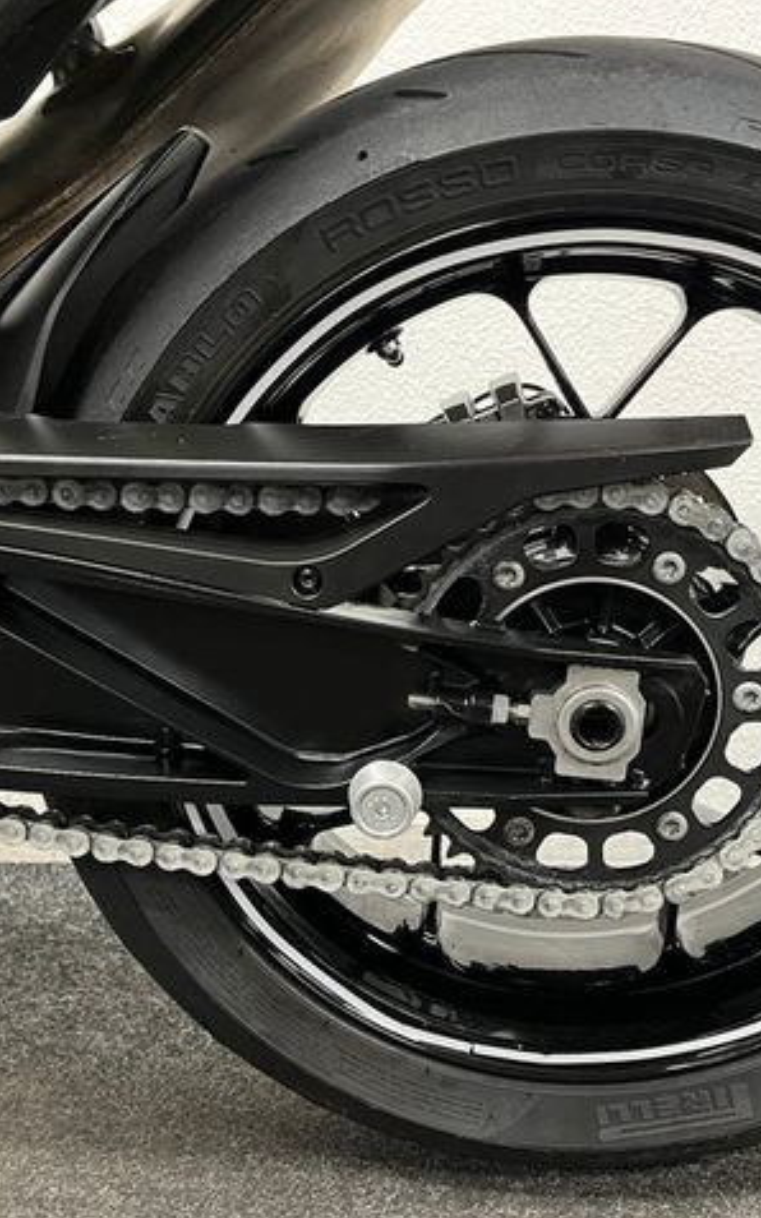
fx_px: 1228
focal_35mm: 37
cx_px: 421
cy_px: 608
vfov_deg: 52.8
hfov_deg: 34.4
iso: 400
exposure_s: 1/33
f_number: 1.6
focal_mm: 5.1
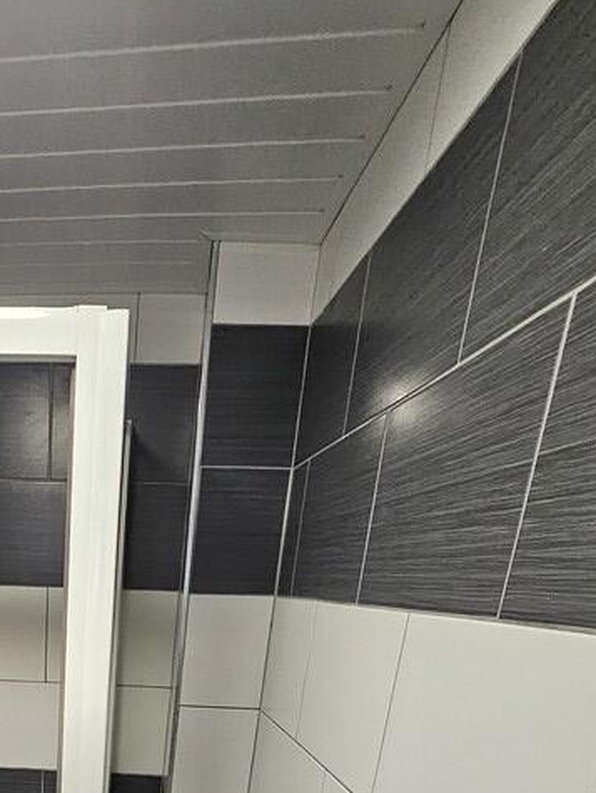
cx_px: 50
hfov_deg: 44.8
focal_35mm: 28
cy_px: 840
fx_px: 642
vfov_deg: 48.4
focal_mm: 1.7
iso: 400
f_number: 2.2
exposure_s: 1/50
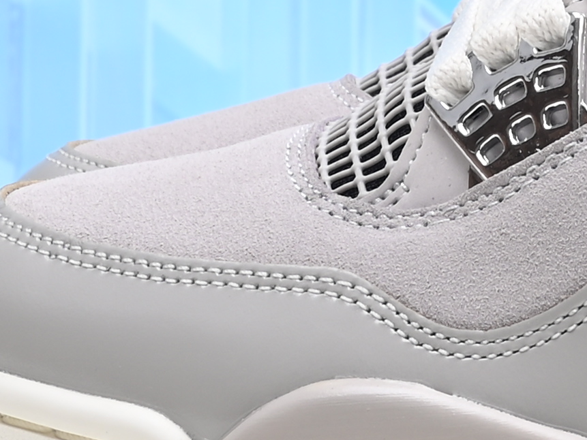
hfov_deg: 6.7
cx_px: 938
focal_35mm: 289
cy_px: -551
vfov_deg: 5.0
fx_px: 4901
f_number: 16
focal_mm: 43
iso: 100
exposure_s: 1/2
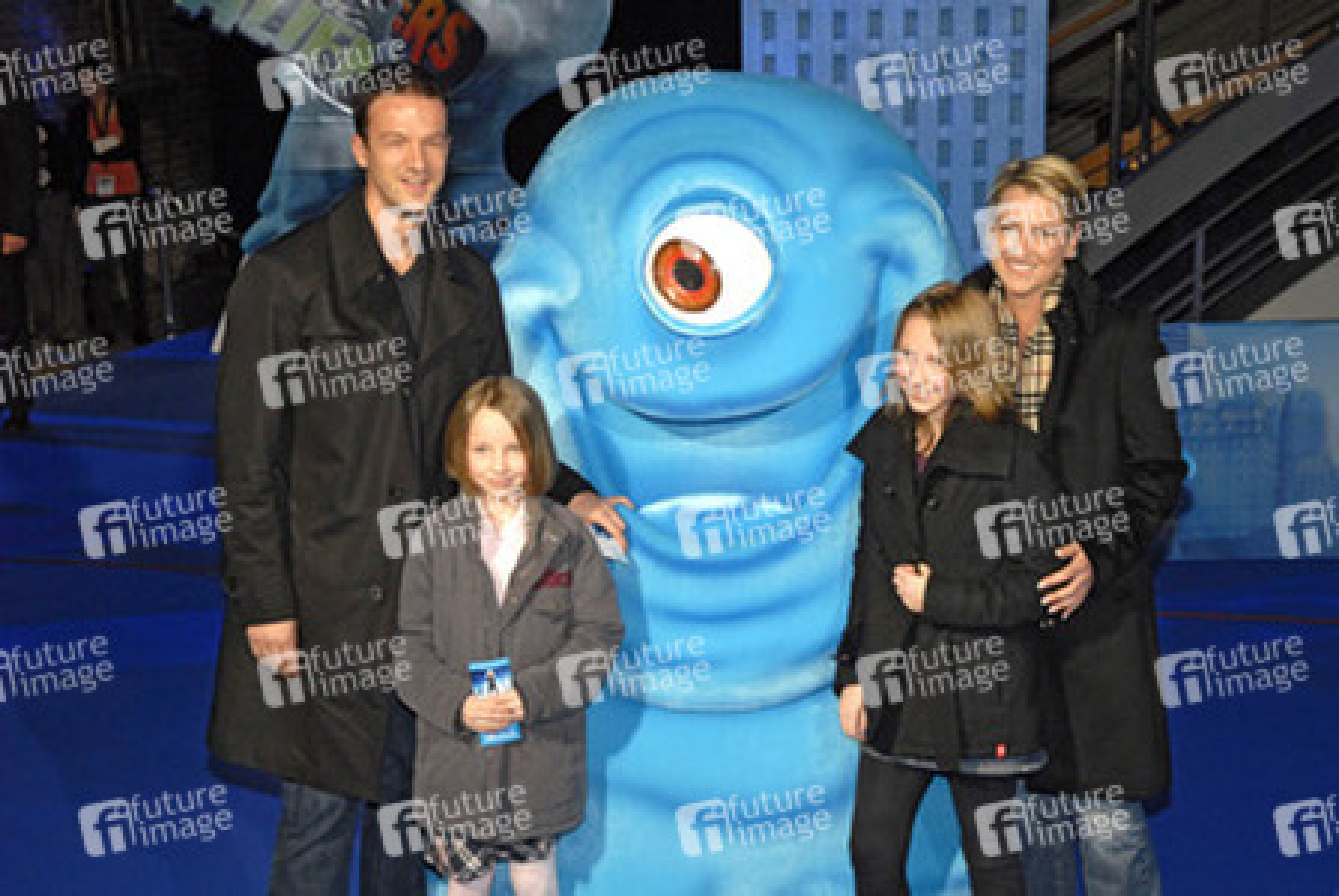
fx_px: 2235
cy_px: 448
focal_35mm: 60
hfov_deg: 33.4
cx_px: 670
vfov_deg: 22.7
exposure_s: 1/125
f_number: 7.1
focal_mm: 40
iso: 800
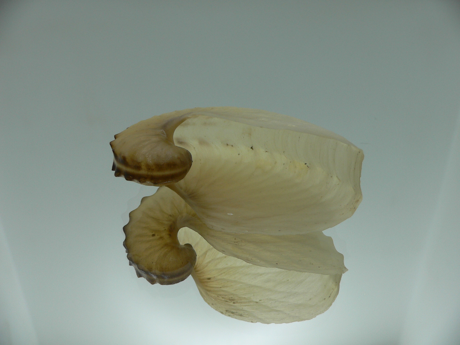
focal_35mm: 35
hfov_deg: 52.6
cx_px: 230
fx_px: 465
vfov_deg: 40.7
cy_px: 172
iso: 80
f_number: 3.3
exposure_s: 1/100
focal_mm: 4.6
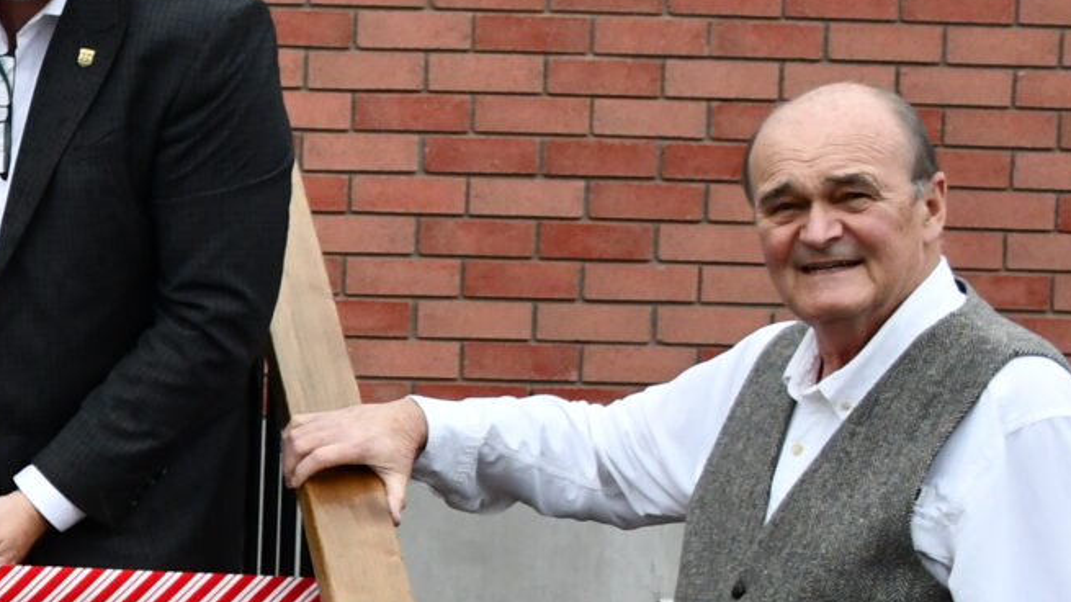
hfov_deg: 17.9
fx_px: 3066
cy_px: 619
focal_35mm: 108
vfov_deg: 11.1
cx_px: -486
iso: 800
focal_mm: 18
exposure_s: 1/200
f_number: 3.5
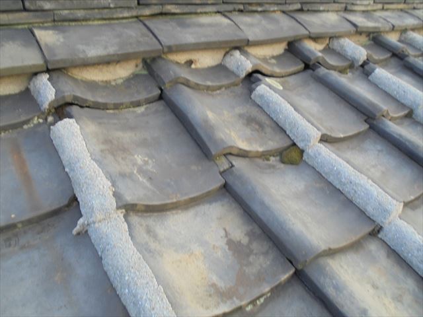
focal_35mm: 29
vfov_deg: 48.2
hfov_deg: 61.7
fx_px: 354
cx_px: 212
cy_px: 158
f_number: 3.7
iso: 160
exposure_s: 1/30
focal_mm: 5.3
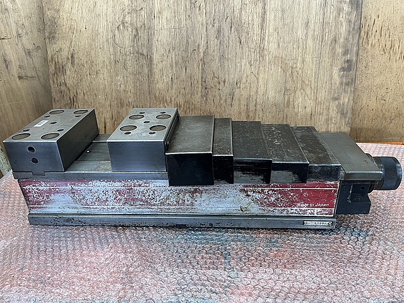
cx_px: 202
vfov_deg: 53.1
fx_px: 303
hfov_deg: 67.3
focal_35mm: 26
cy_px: 152
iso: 125
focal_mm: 5.1
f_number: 1.6
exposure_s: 1/71
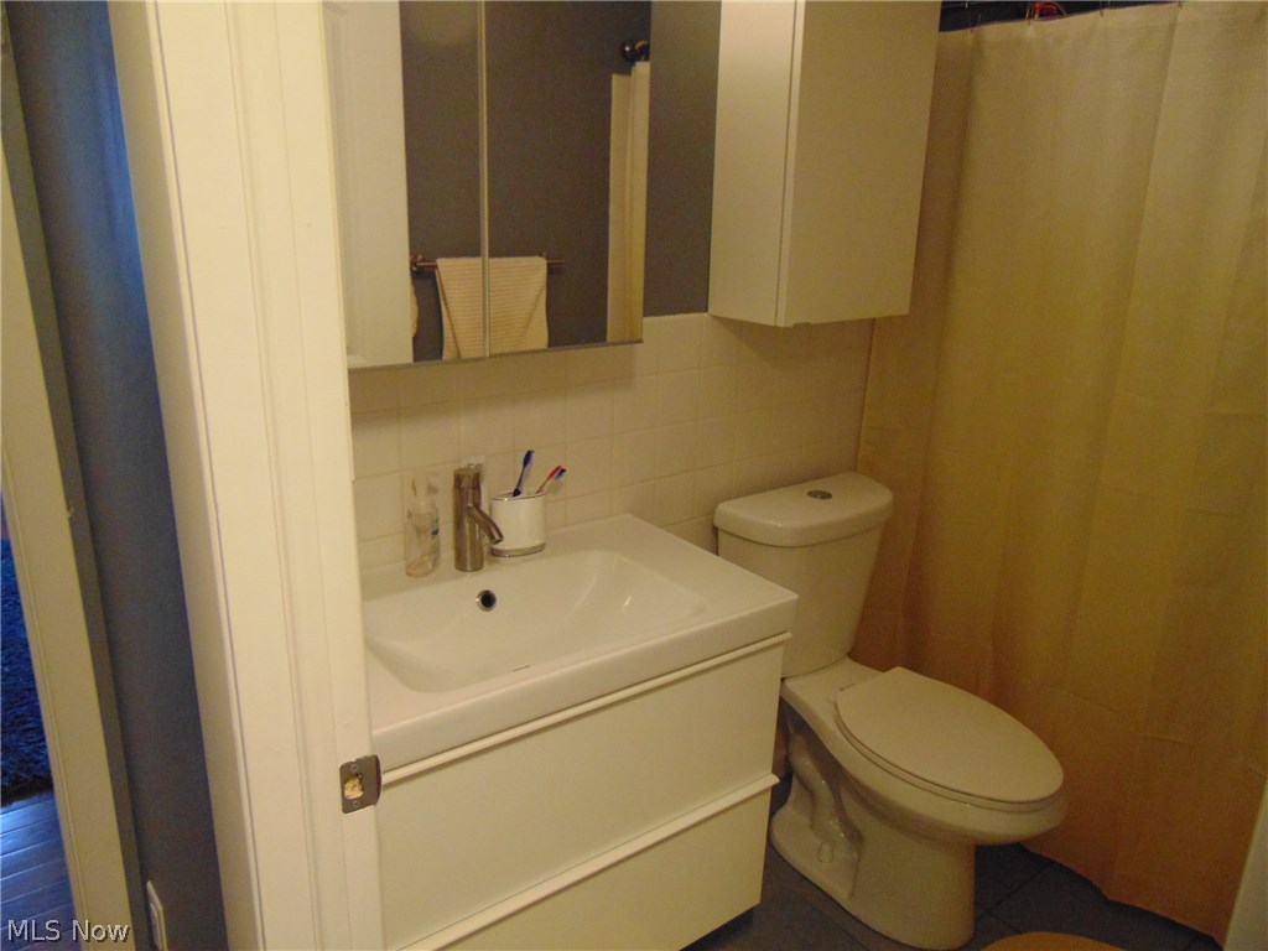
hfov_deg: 69.4
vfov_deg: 54.9
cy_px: 476
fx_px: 916
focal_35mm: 25
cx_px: 634
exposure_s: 1/20
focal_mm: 4.5
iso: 400
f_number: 3
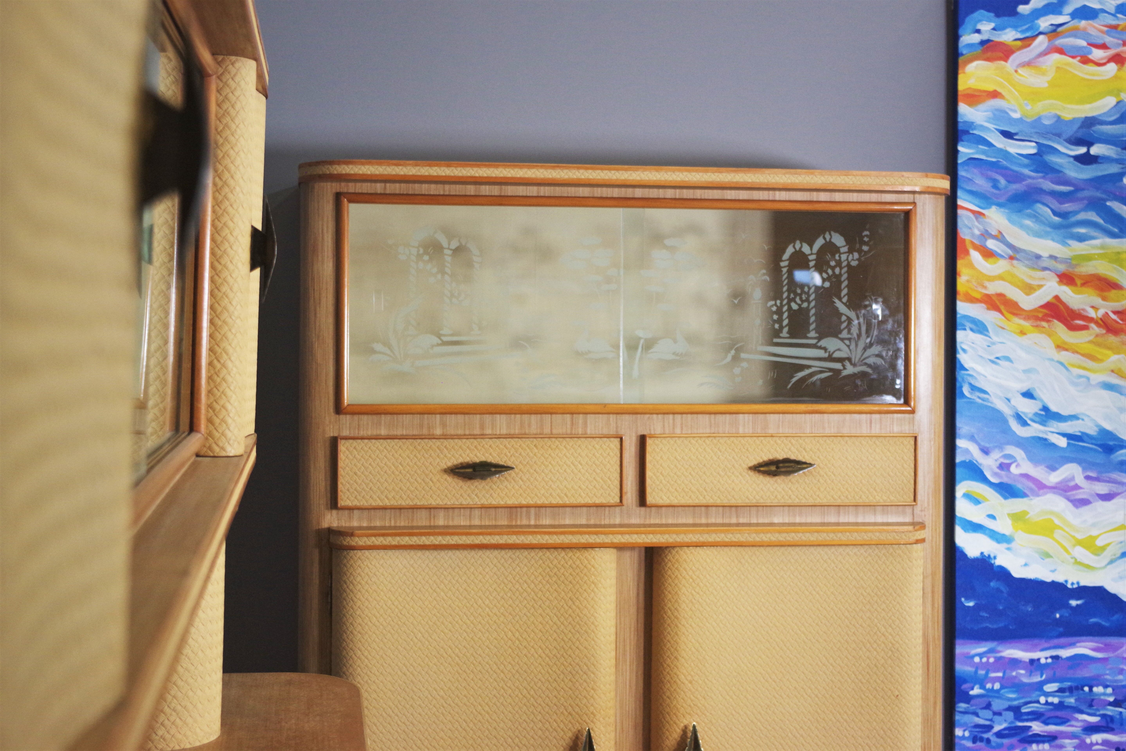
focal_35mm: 52
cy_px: 376
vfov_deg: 26.0
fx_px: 1626
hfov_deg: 38.2
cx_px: 563
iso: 800
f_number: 4.5
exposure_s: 1/80
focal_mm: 35
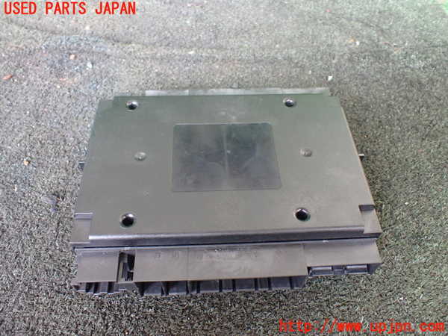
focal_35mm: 30
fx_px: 388
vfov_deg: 46.8
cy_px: 168
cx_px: 224
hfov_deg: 60.0
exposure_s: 1/60
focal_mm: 5.4
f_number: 2.3
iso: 800
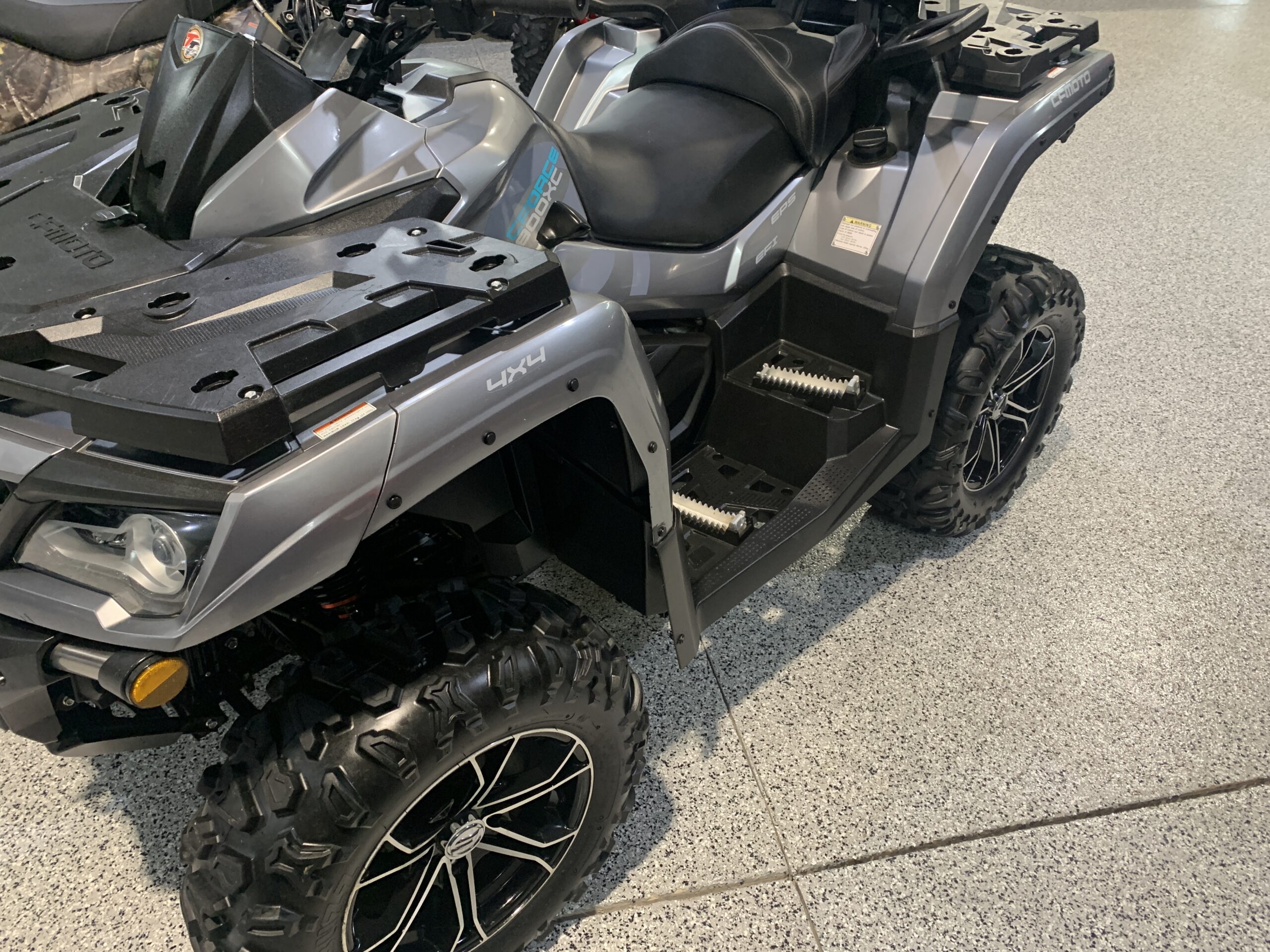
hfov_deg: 67.3
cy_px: 476
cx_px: 635
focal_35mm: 26
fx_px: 954
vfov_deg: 53.1
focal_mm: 4.25
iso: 250
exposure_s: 1/60
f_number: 1.8
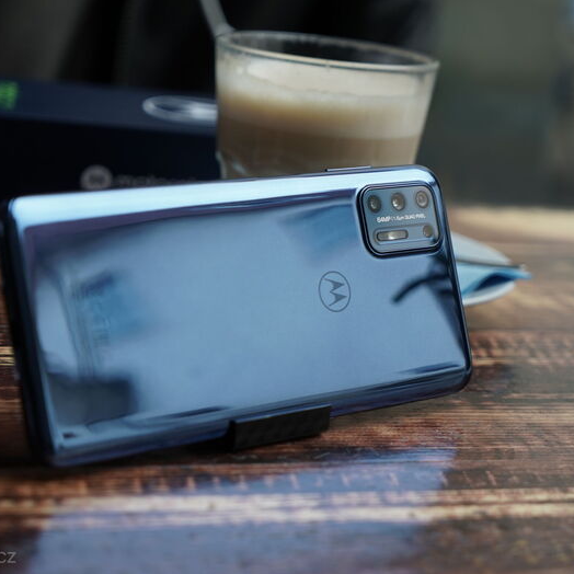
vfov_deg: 18.5
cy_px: 283
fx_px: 1763
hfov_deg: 18.5
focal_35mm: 94
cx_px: 301
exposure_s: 1/250
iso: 500
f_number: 5
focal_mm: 70
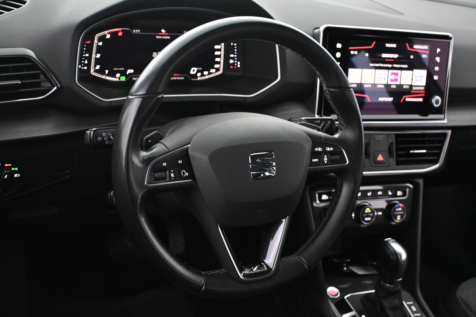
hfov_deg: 43.0
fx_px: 605
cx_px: 238
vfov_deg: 29.4
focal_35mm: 46
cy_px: 158
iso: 8000
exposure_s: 1/50
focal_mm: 30.5
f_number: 4.8
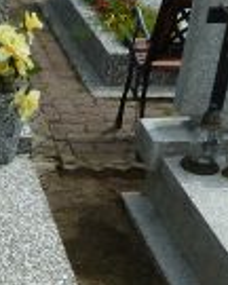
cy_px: 310
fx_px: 734
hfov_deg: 16.2
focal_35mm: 87
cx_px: -112
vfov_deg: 20.9
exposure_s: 1/400
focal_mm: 4.1
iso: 80
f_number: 4
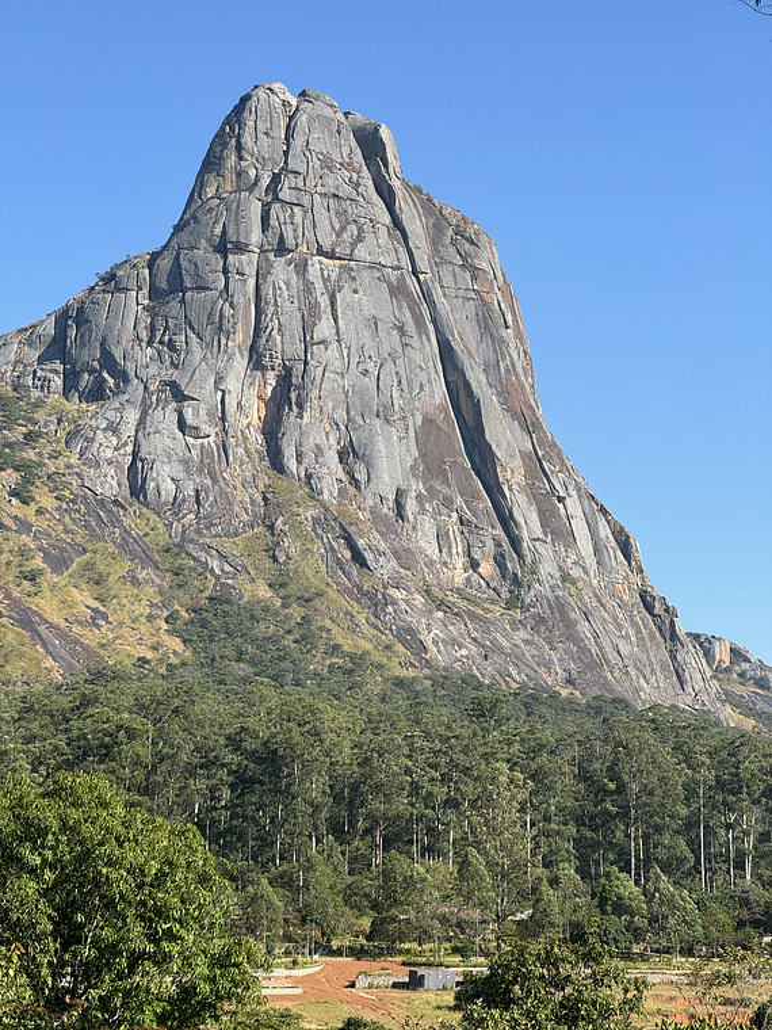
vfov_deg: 25.3
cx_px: 386
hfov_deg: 19.1
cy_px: 515
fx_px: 2290
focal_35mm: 77
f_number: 2.8
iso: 25
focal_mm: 9
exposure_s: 1/467
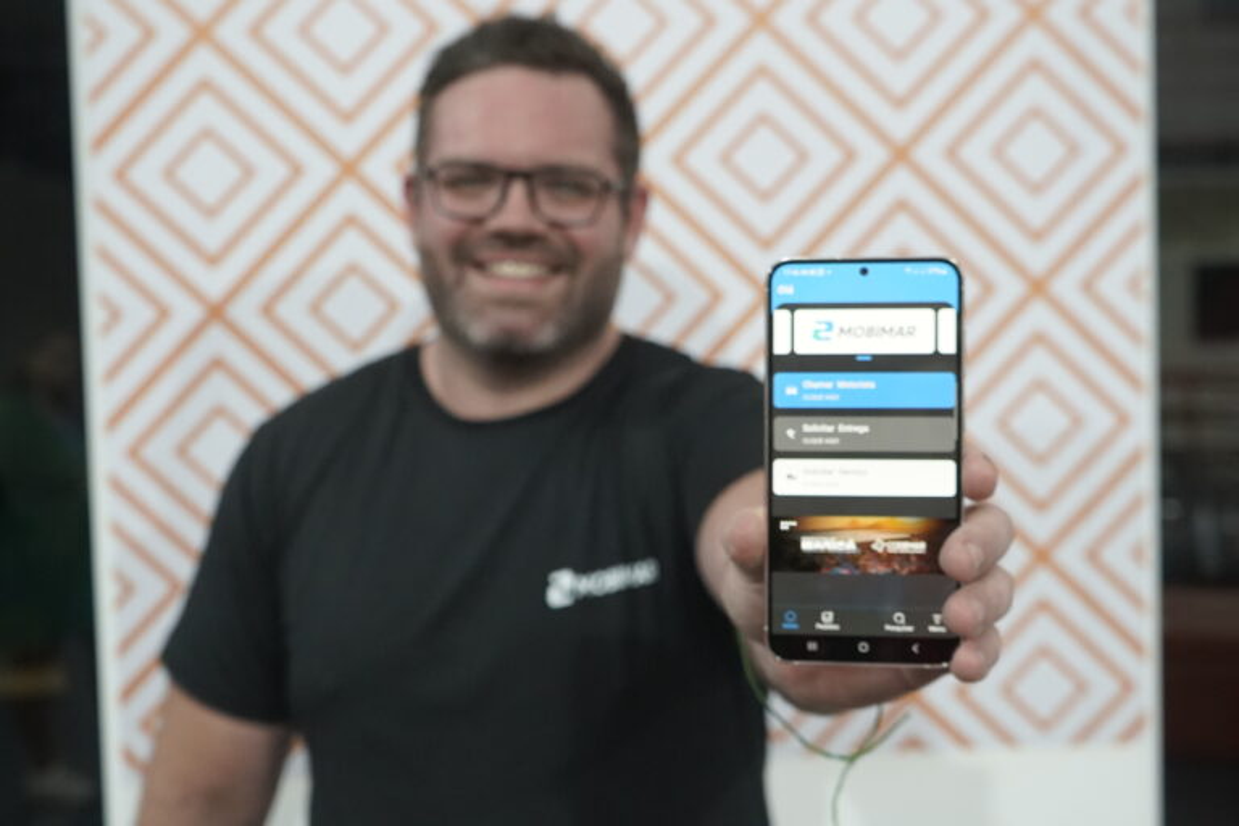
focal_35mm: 42
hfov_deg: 46.4
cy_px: 413
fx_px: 1445
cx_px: 620
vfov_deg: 31.9
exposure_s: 1/160
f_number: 4
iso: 4000
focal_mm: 28
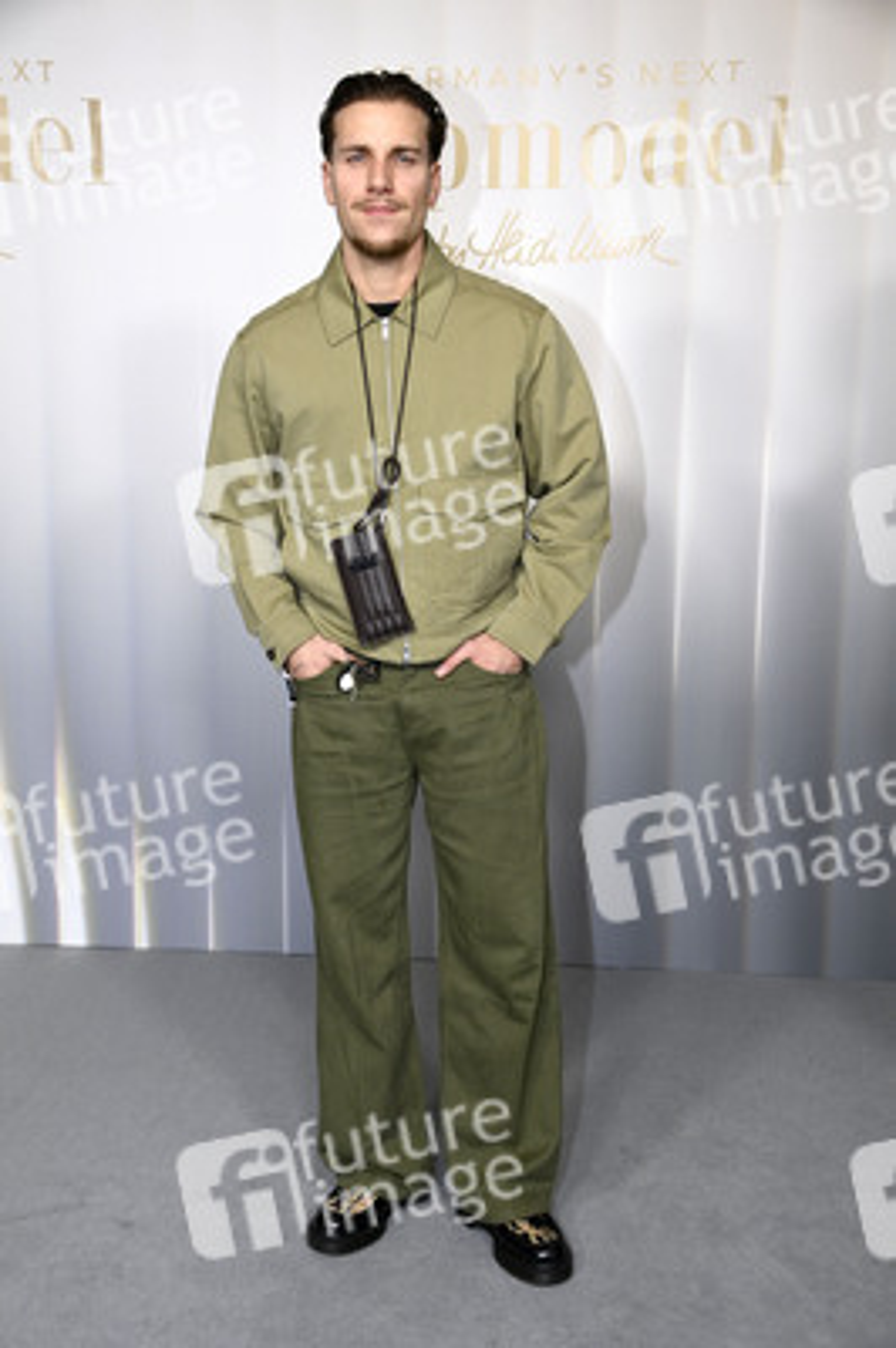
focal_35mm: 48
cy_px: 674
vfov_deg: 41.1
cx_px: 448
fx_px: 1795
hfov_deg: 28.0
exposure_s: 1/250
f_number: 5.6
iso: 1000
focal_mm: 48
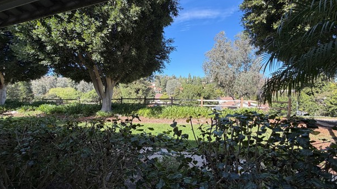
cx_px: 171
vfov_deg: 67.0
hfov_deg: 99.4
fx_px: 143
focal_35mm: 16
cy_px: 98
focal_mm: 2.22
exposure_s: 1/502
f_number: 2.2
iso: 64
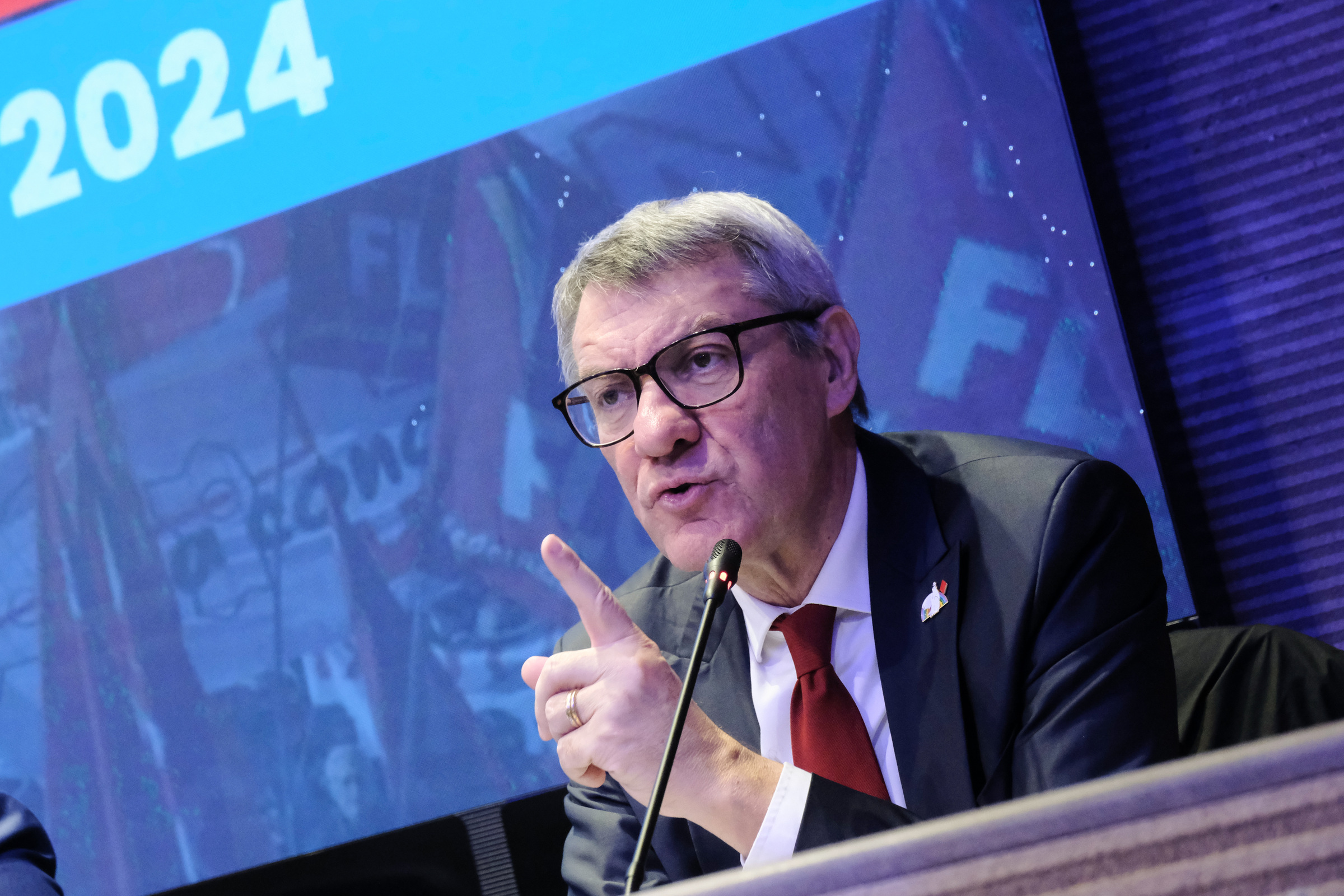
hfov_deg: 24.5
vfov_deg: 16.5
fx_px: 3098
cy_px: 448
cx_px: 672
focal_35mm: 83
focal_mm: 55
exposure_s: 1/160
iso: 8000
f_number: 6.4
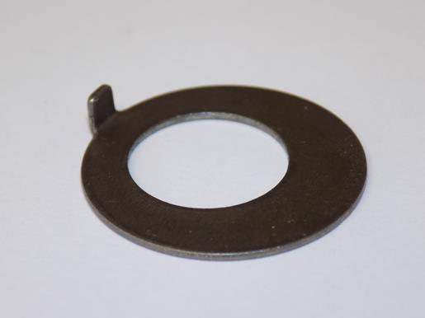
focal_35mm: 190
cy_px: 159
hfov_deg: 10.4
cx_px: 212
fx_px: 2332
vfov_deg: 7.8
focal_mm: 33.7
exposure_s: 1/30
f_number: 5.4
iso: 200
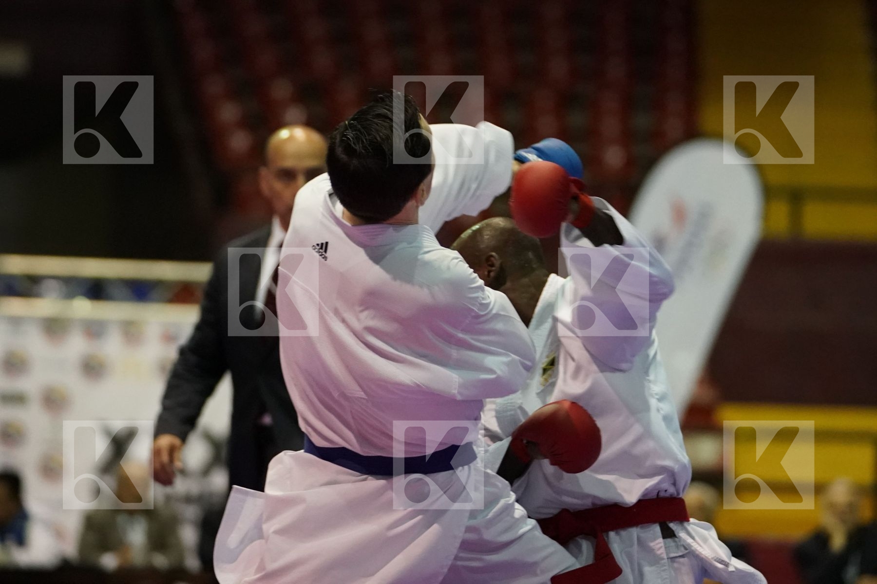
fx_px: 5042
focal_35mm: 207
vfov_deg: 6.6
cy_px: 292
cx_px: 438
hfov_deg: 9.9
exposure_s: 1/800
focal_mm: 138
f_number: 2.8
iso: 6400
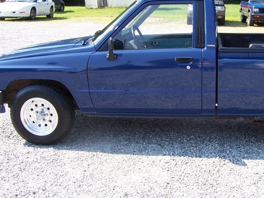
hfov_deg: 36.1
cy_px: 100
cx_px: 194
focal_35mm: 52
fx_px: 396
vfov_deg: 28.0
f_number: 5.6
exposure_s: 1/180
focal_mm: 5.6
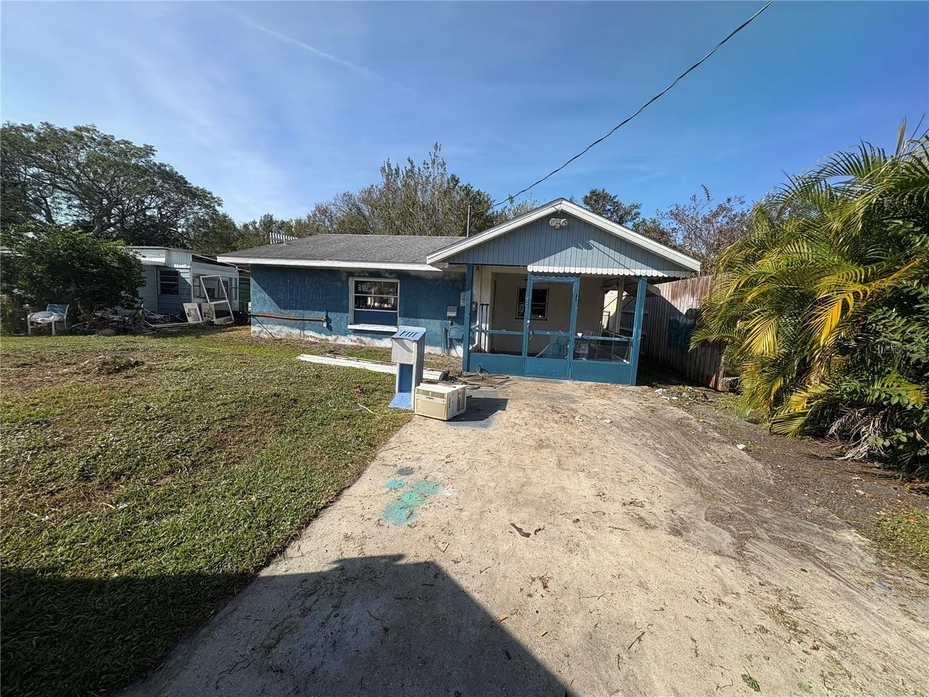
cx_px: 464
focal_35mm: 14
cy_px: 348
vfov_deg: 85.7
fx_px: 376
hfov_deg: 102.1
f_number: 2.2
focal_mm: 2.22
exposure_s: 1/1536
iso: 50
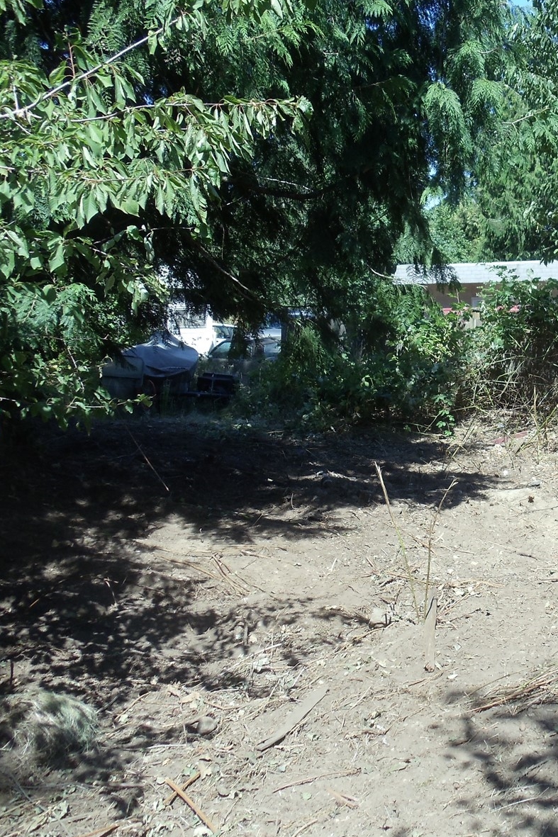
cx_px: 528
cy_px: 417
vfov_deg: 32.4
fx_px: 1442
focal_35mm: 62
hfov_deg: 21.3
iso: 100
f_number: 3.5
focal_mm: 6
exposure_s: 1/400
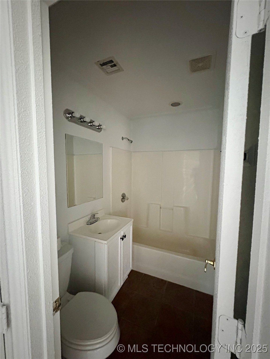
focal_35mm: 14
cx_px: 135
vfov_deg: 102.1
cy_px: 180
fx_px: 146
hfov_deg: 85.7
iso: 1600
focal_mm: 2.22
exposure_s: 1/30
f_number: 2.2
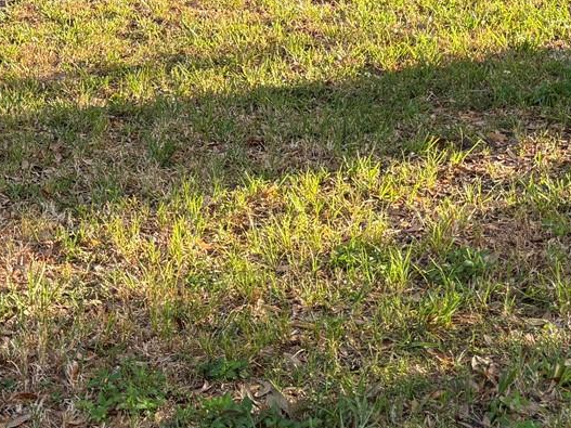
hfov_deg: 24.5
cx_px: 143
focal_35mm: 79
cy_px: -154
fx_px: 1303
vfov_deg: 17.3
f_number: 1.6
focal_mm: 5.96
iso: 50
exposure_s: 1/268
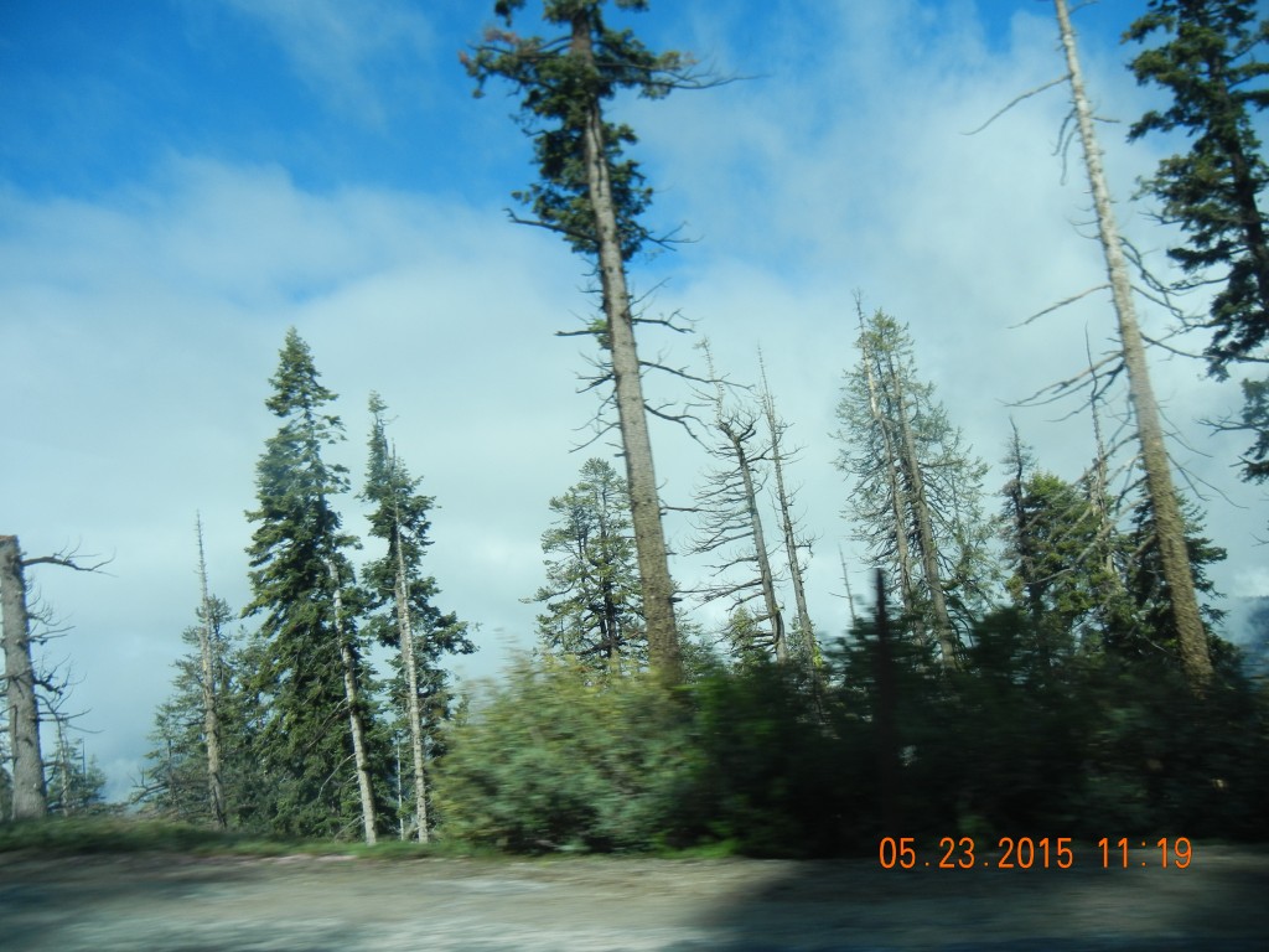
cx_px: 634
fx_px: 1100
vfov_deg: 46.8
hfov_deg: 60.0
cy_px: 476
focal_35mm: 30
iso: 160
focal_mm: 5.4
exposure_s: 1/316
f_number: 7
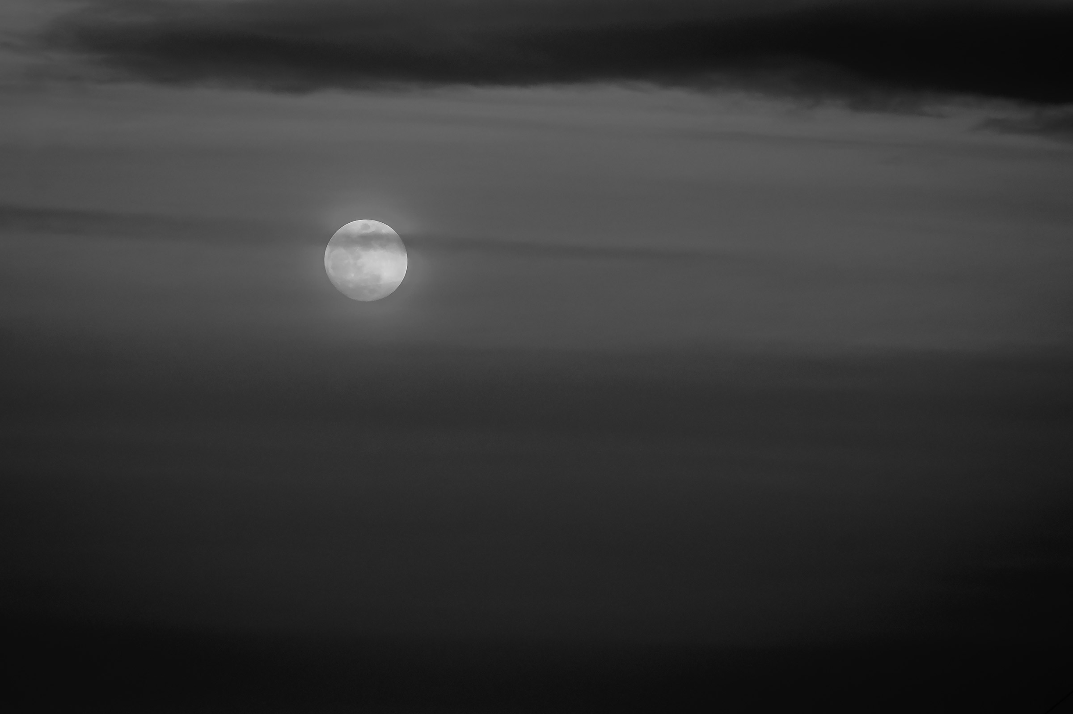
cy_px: 357
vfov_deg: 6.8
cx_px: 536
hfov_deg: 10.2
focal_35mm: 202
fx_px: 6016
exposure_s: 1/15
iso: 160
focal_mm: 135
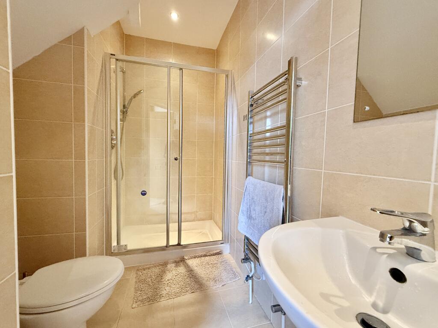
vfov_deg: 85.7
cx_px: 219
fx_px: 177
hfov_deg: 102.1
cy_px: 164
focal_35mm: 14
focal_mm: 2.22
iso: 500
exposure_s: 1/50
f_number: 2.2
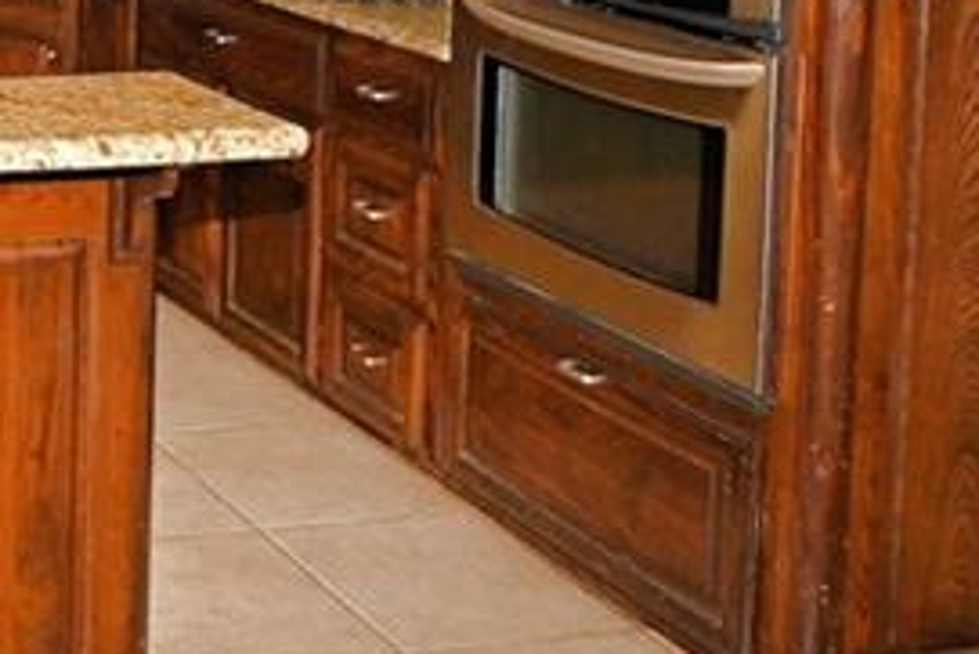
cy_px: -204
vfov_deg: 18.6
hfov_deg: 24.5
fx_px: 1850
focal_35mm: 68
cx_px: -405
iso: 100
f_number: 3.5
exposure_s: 1/60
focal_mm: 12
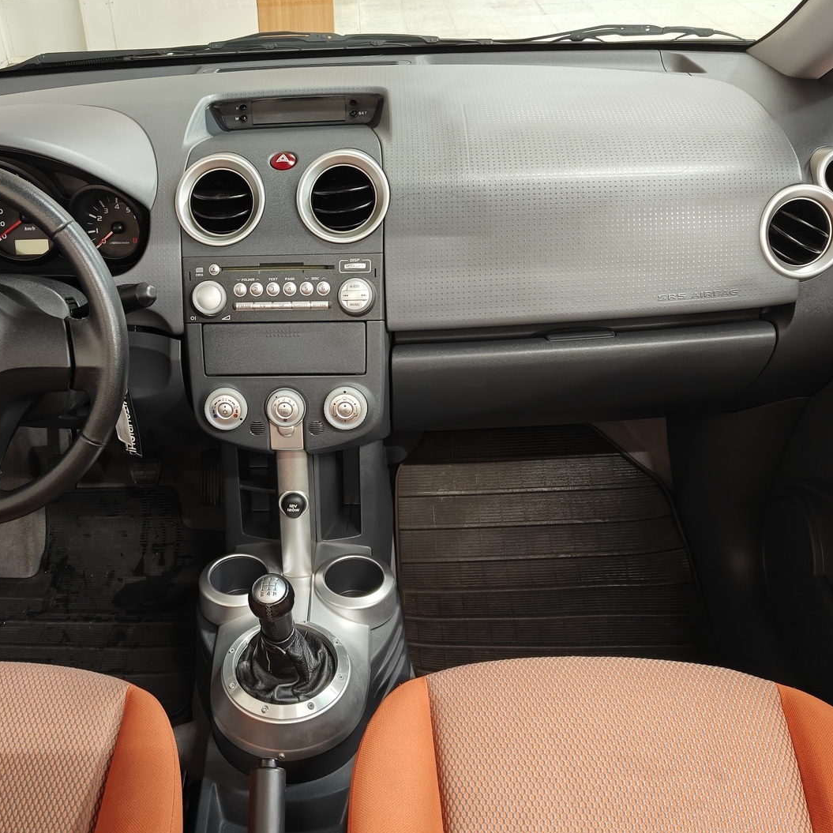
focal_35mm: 35
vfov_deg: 47.2
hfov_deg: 46.6
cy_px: 417
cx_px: 291
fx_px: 953
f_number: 1.8
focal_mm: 5.59
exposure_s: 1/50
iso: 160
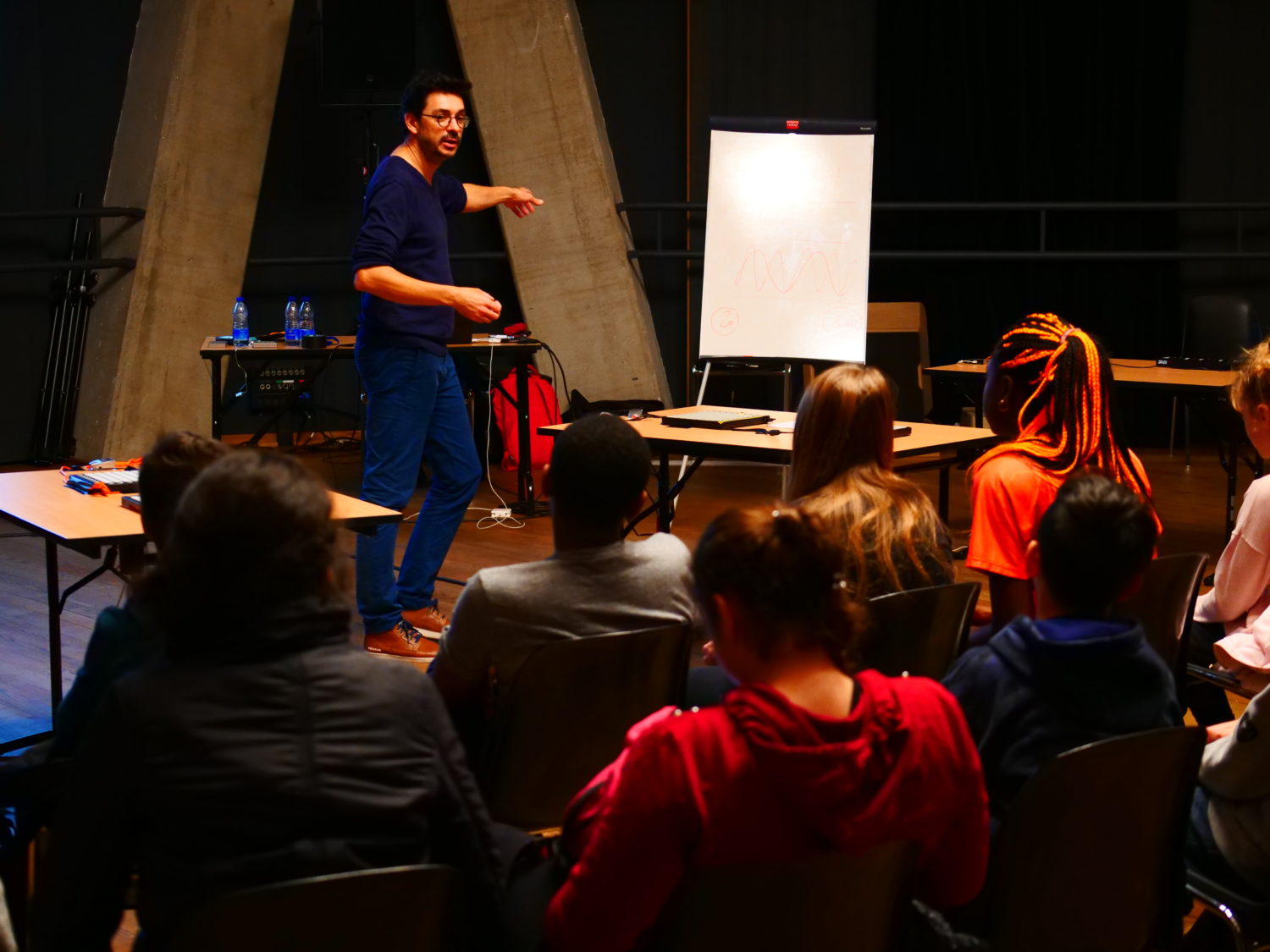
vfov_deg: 21.0
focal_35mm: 70
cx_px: 635
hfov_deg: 27.8
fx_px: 2568
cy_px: 476
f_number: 2.8
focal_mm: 35
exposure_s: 1/40
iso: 1600
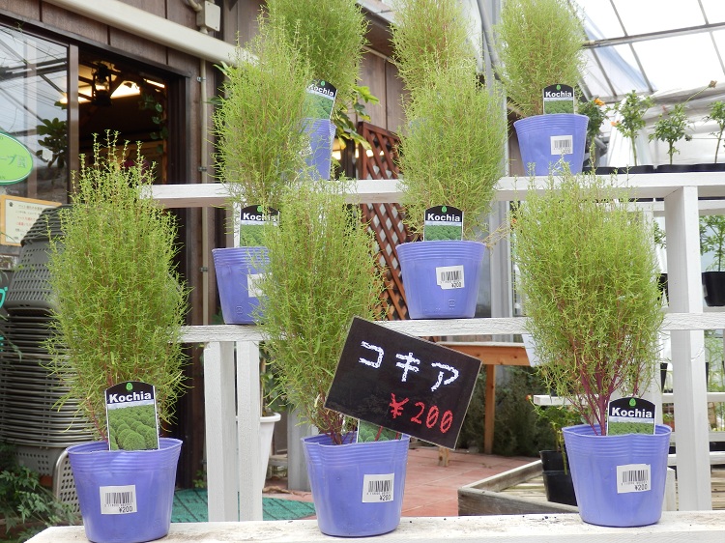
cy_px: 272
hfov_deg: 38.9
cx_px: 362
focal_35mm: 49
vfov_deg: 29.7
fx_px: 1026
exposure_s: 1/80
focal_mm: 8.9
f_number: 4
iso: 80
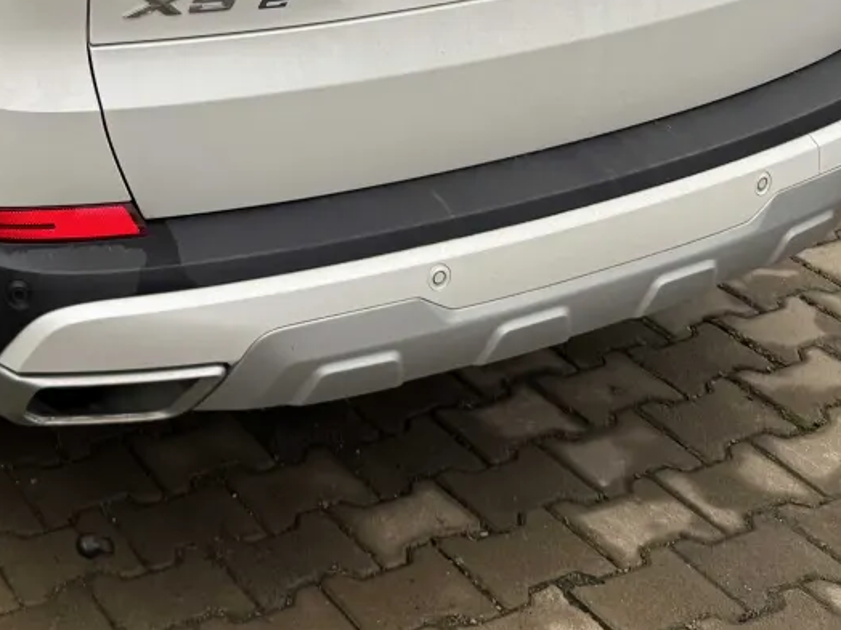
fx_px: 1603
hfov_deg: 27.7
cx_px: -3
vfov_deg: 20.8
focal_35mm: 66
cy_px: -119
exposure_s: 1/121
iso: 200
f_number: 1.78
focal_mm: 6.76
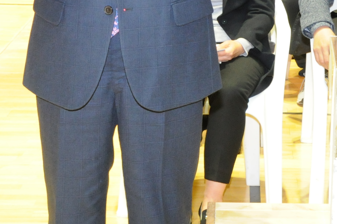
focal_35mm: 147
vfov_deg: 9.1
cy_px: -120
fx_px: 1374
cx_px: 335
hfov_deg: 13.8
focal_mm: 30
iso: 1250
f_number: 8
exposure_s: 1/60
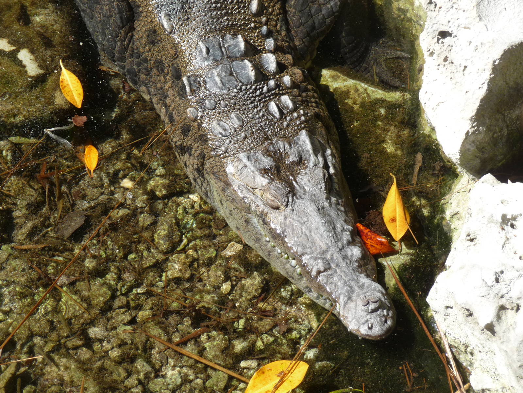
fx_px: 2387
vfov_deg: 9.4
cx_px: 262
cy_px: 196
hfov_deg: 12.5
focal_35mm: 158
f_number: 4.8
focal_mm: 27.1
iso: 100
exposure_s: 1/250
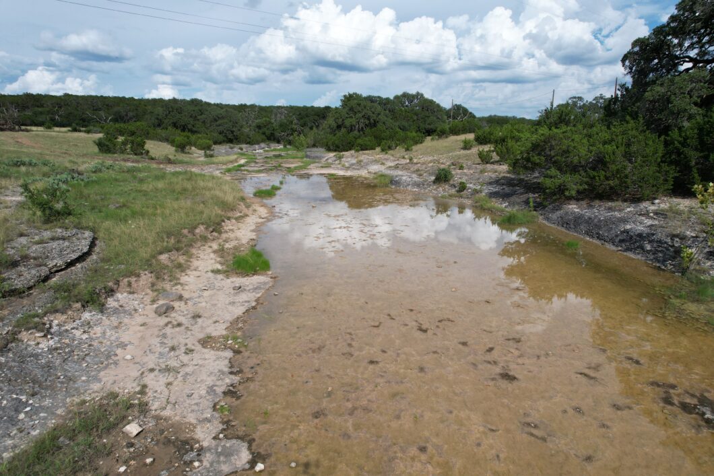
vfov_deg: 57.2
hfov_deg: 78.6
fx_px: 436
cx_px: 357
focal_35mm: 22
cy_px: 238
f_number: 2.8
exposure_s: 1/3000
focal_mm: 8.38
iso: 120
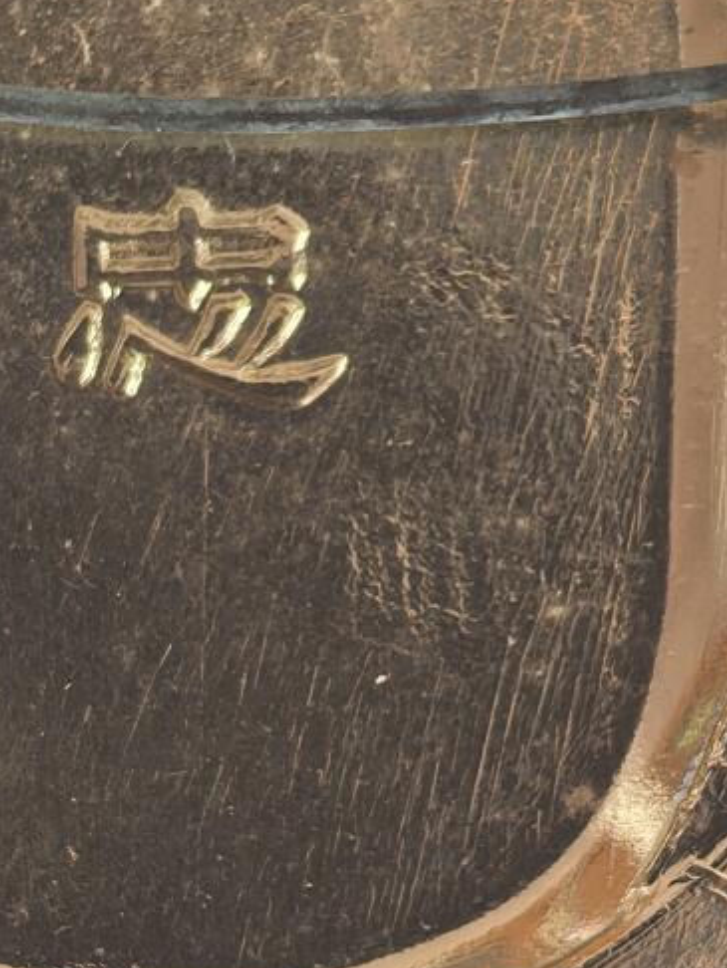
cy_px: 586
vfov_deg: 8.9
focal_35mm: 222
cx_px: 177
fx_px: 6211
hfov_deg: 6.7
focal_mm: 5.75
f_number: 2
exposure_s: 1/140
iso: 50
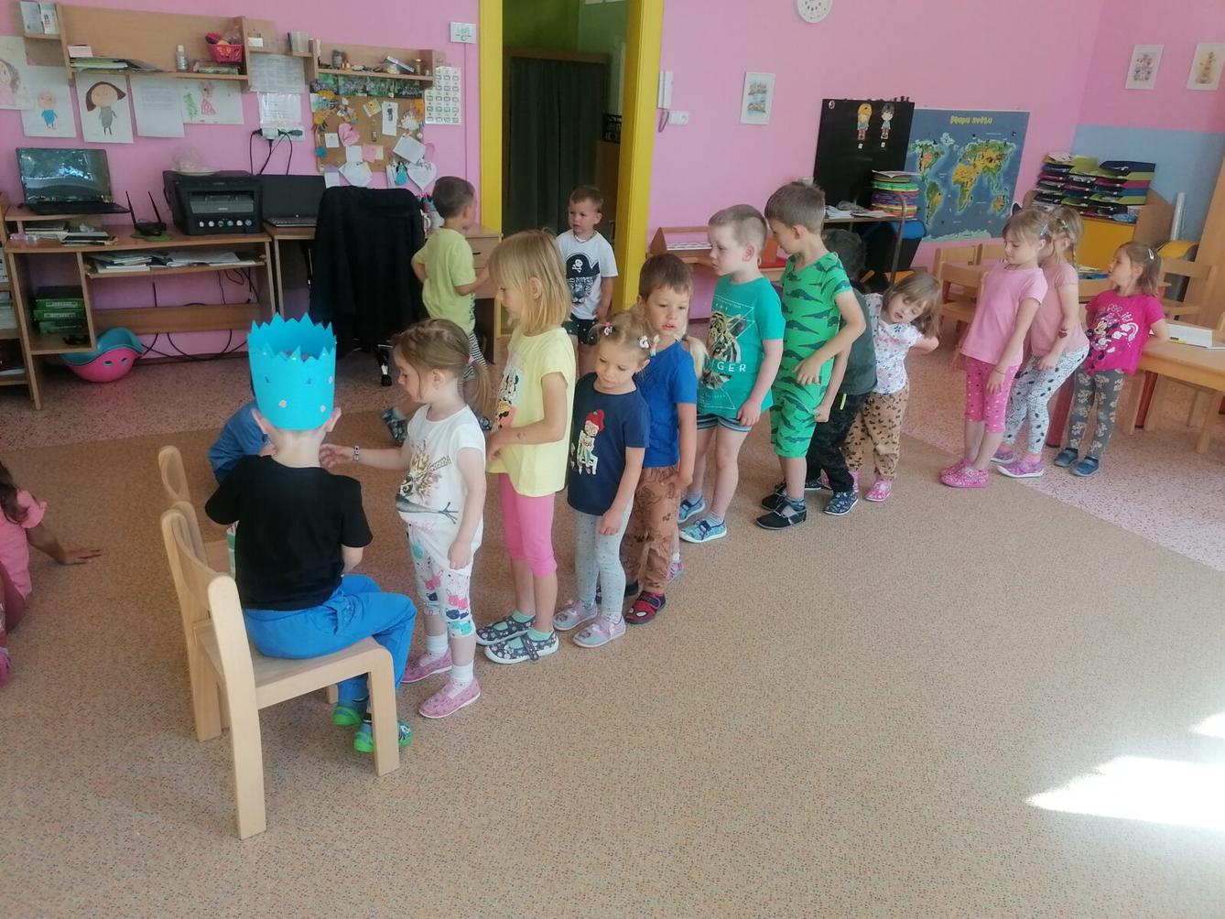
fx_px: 956
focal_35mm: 27
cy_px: 460
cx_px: 612
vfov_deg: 51.4
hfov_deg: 65.3
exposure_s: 1/100
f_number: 1.8
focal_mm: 4.75
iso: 160
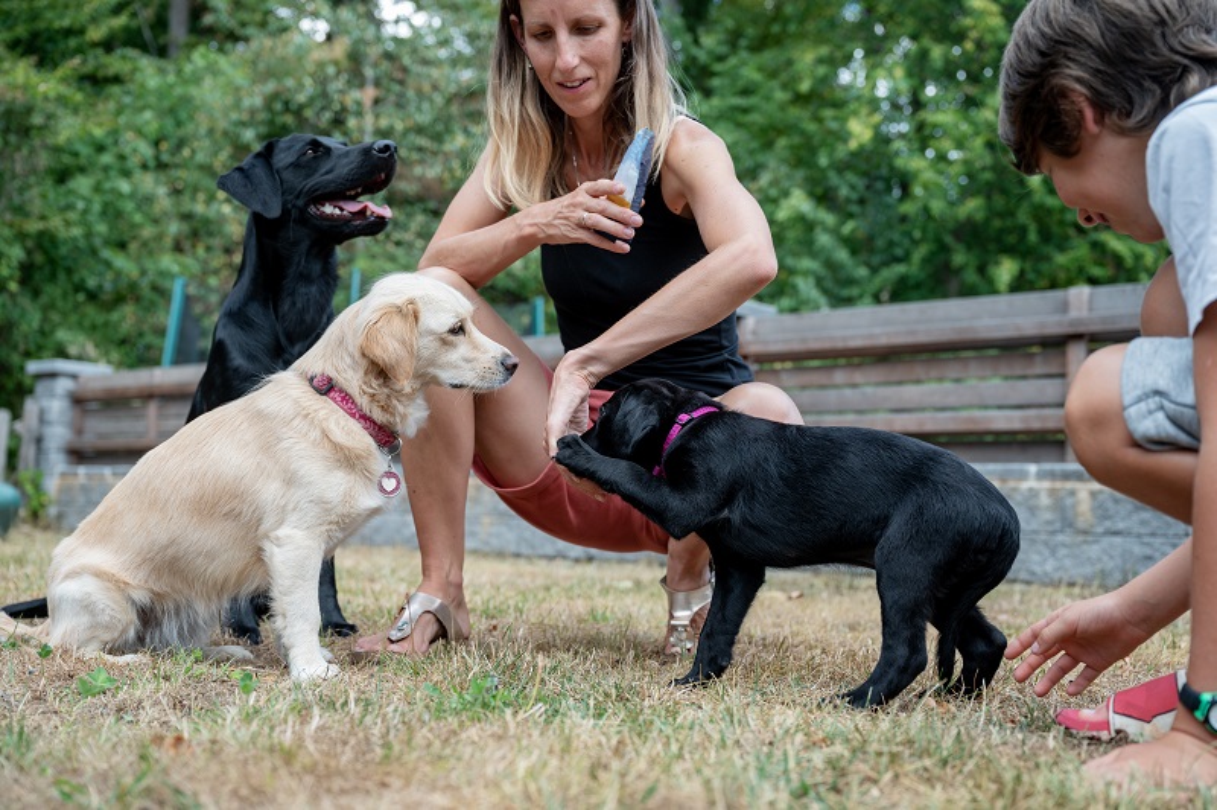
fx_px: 1452
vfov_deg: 31.1
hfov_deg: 45.5
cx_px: 608
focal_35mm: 43
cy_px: 405
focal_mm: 43
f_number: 4
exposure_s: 1/400
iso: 250
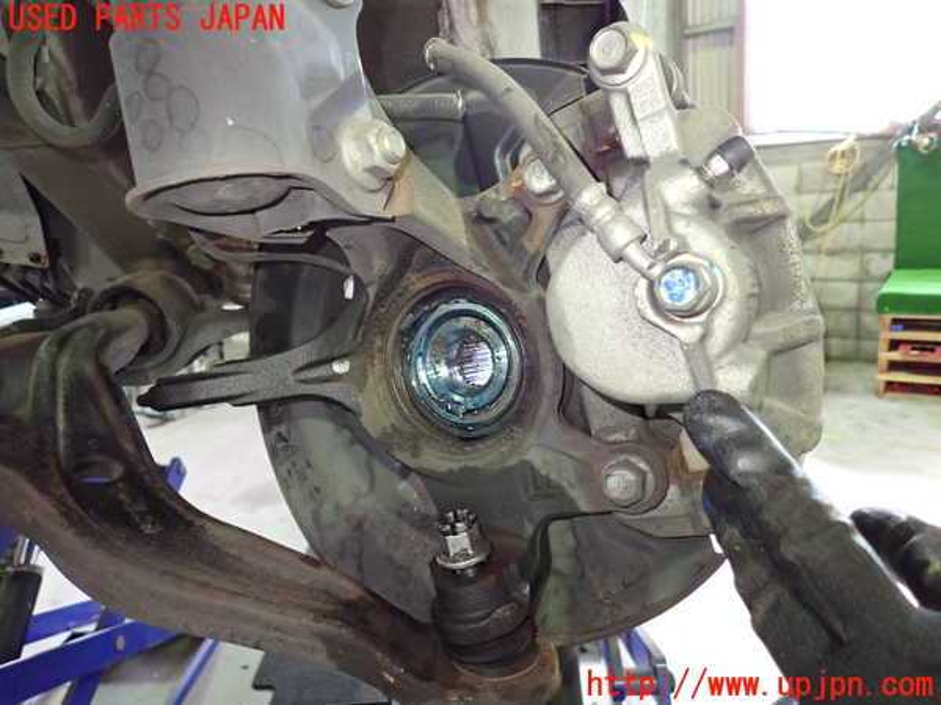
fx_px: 680
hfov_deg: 69.4
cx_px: 470
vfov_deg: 54.9
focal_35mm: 25
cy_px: 352
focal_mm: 4.5
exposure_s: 1/30
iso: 640
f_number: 2
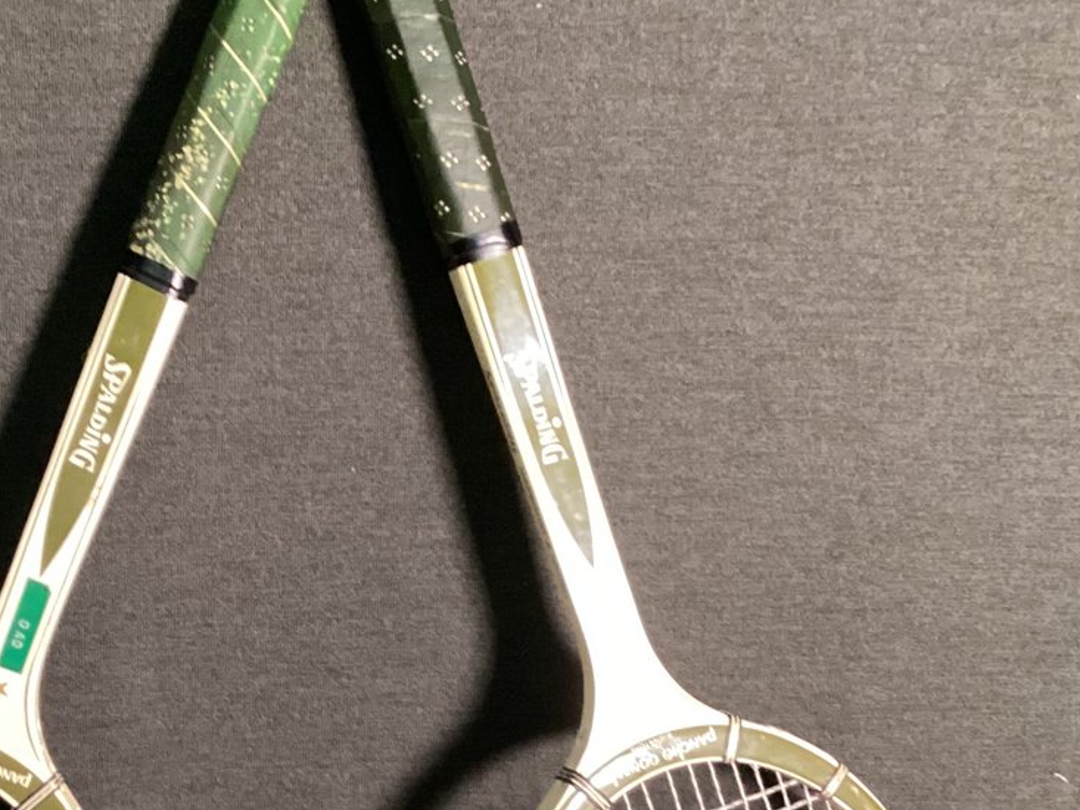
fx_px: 1997
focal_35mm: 64
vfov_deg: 22.6
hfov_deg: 29.8
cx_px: 276
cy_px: 641
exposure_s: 1/30
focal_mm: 3.3
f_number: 2.4
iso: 320
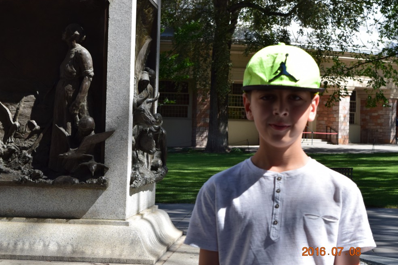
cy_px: 135
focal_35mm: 86
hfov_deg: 23.8
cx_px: 194
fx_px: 945
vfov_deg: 16.0
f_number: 11
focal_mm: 55
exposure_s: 1/320
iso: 400
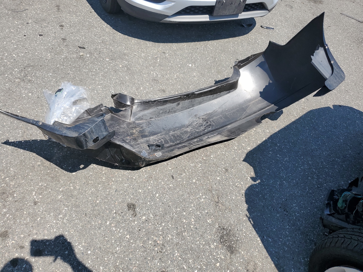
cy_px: 136
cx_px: 182
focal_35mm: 26
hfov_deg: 67.3
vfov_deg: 53.1
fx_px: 273
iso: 50
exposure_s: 1/2500
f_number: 1.5
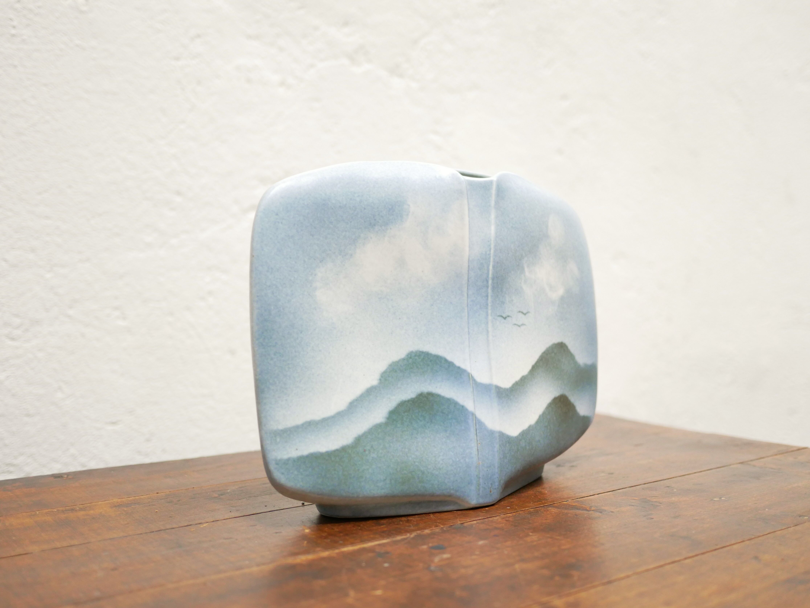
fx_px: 936
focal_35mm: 40
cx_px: 405
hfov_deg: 46.8
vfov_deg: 36.0
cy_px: 304
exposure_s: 1/60
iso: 1000
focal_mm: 20
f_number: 1.7
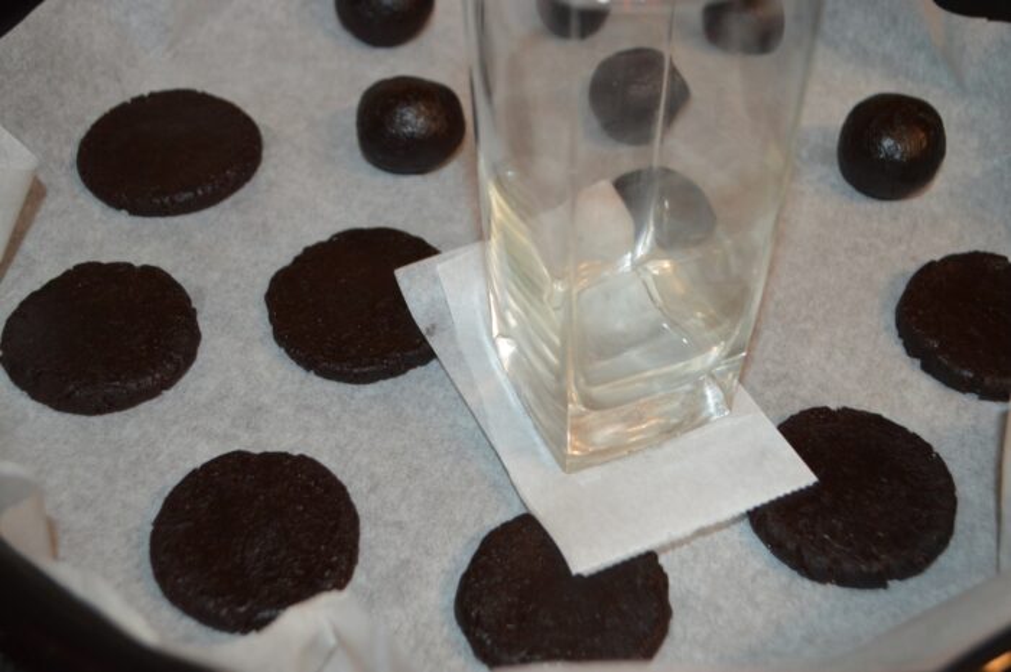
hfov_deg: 43.6
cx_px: 506
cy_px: 336
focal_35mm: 45
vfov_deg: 29.8
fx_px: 1262
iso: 1000
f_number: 4.5
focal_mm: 30
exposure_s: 1/60
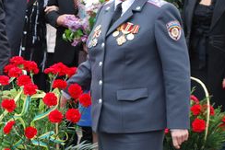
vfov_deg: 6.4
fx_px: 1353
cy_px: 81
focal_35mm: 216
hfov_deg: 9.5
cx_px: 7
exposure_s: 1/125
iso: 200
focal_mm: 55
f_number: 5.6
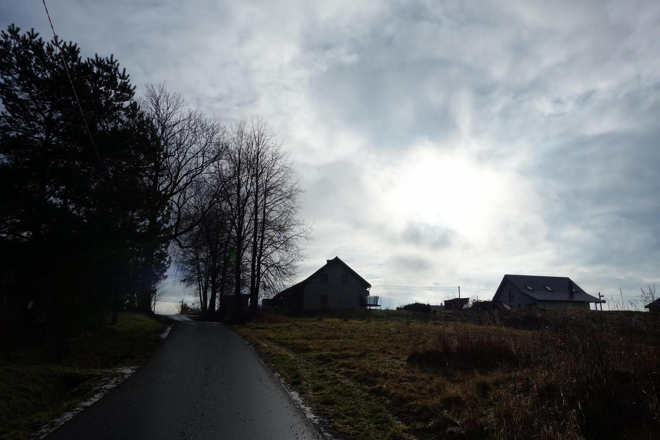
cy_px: 220
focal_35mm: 28
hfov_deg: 65.5
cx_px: 330
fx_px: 513
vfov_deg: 46.4
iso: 125
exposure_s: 1/1250
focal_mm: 10.4
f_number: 6.3
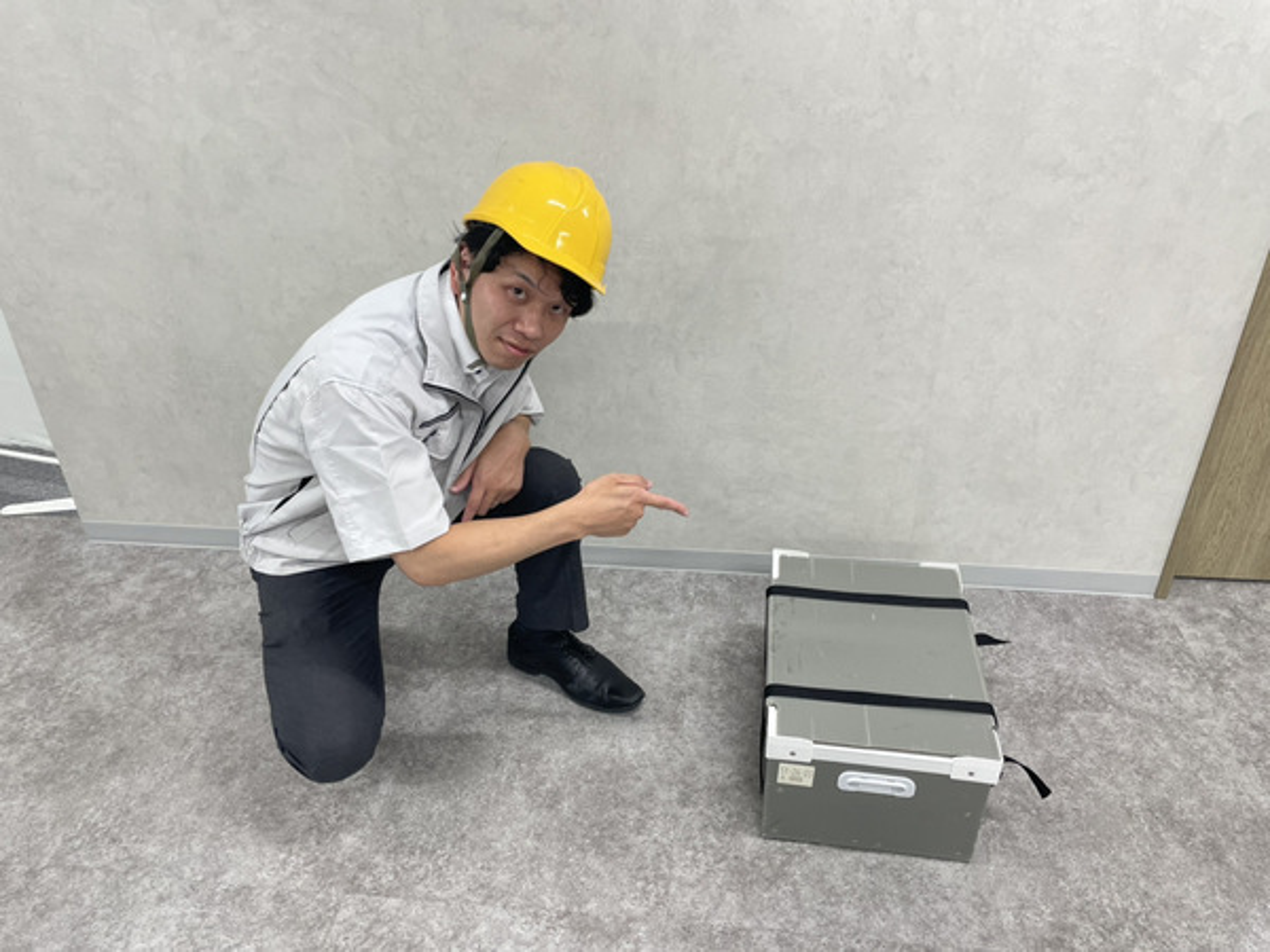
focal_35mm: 26
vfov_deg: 53.1
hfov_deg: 67.3
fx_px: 954
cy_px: 476
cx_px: 635
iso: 80
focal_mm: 4.2
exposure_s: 1/100
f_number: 1.6
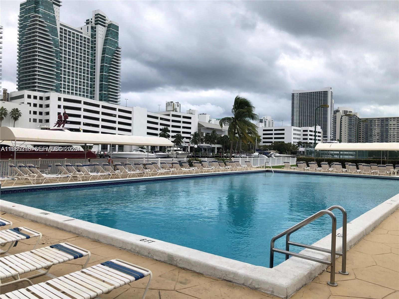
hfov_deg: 63.4
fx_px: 323
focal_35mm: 28
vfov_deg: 49.7
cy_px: 150
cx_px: 200
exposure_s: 1/1869
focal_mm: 3.99
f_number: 1.8
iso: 20
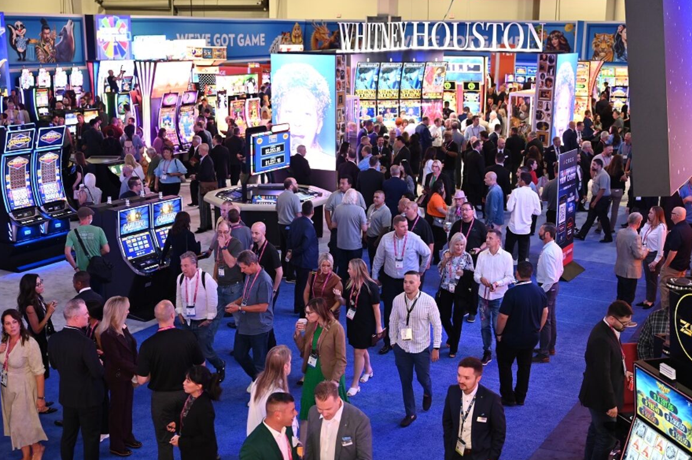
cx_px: 352
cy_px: 229
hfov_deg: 43.7
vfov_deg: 29.8
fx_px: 864
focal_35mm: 45
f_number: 3.2
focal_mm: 44
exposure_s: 1/125
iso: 2500
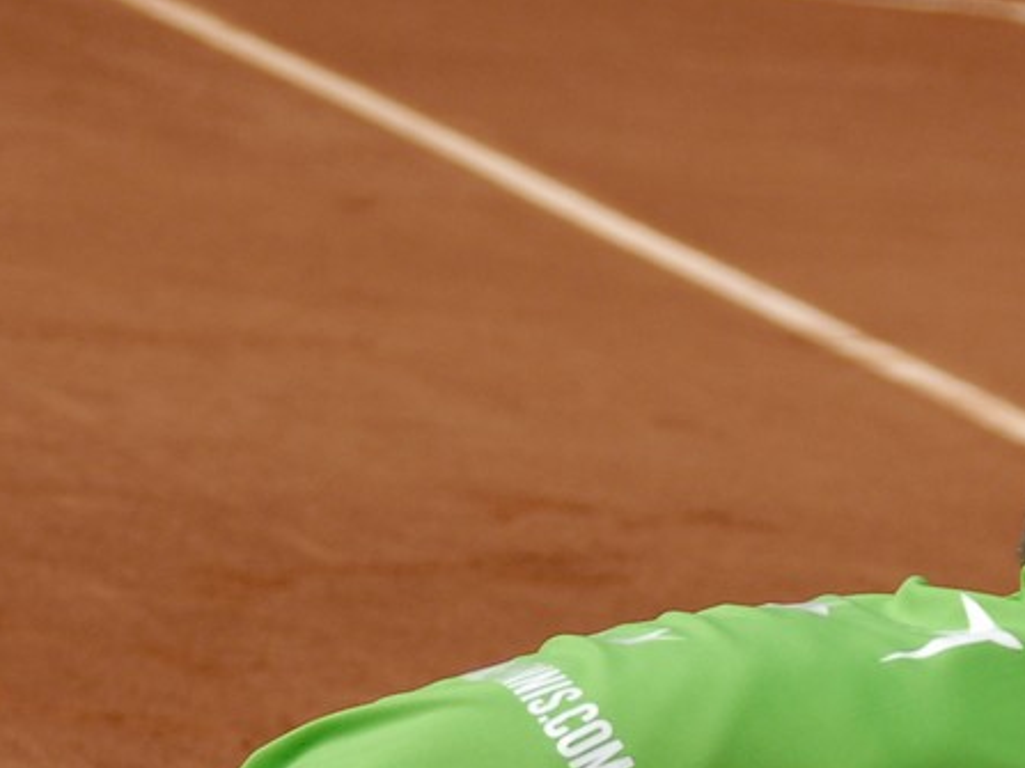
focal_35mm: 500
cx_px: 727
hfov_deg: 4.0
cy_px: 988
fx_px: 14801
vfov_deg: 3.0
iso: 200
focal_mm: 80
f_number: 5
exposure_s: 1/1000
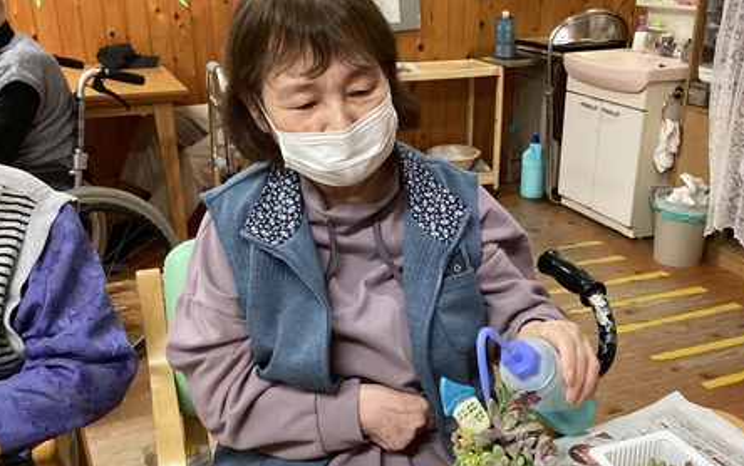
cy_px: 259
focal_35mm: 37
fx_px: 751
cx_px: 411
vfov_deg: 34.4
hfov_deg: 52.6
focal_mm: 3.3
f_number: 2.4
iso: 320
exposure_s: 1/50
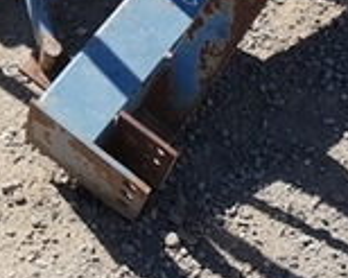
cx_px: -90
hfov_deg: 16.7
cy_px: -107
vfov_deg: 13.5
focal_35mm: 109
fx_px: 1122
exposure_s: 1/786
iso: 50
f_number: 2.4
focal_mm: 4.3
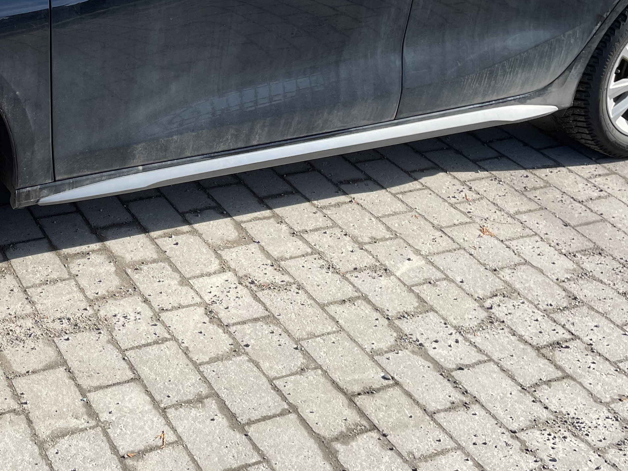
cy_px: 37
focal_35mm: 55
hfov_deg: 33.9
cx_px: 127
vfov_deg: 25.6
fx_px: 998
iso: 32
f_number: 1.6
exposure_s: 1/1335
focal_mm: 4.2
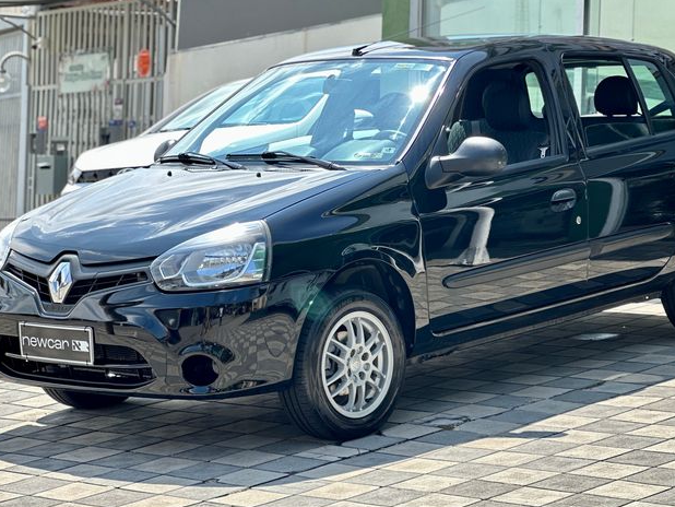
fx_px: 1970
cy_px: 203
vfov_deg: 14.6
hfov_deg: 19.4
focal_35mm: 101
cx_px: 359
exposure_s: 1/143
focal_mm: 9
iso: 40
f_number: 2.8
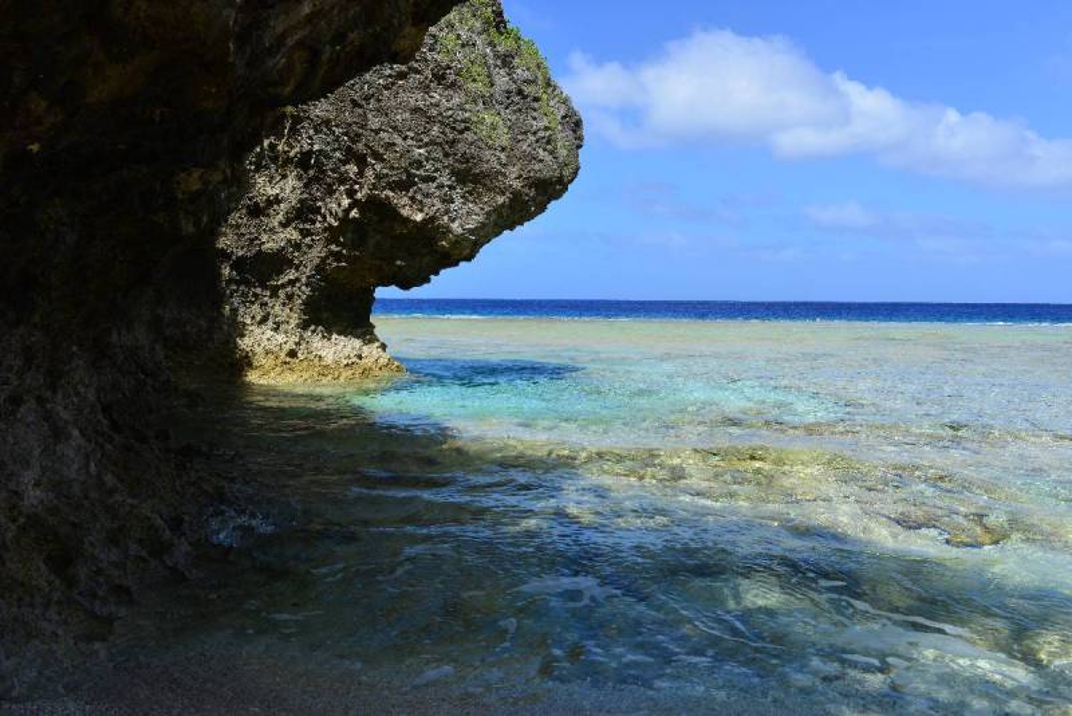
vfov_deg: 45.0
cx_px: 536
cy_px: 358
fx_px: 864
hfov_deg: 63.6
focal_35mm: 29
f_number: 10
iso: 250
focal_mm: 29
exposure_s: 1/400
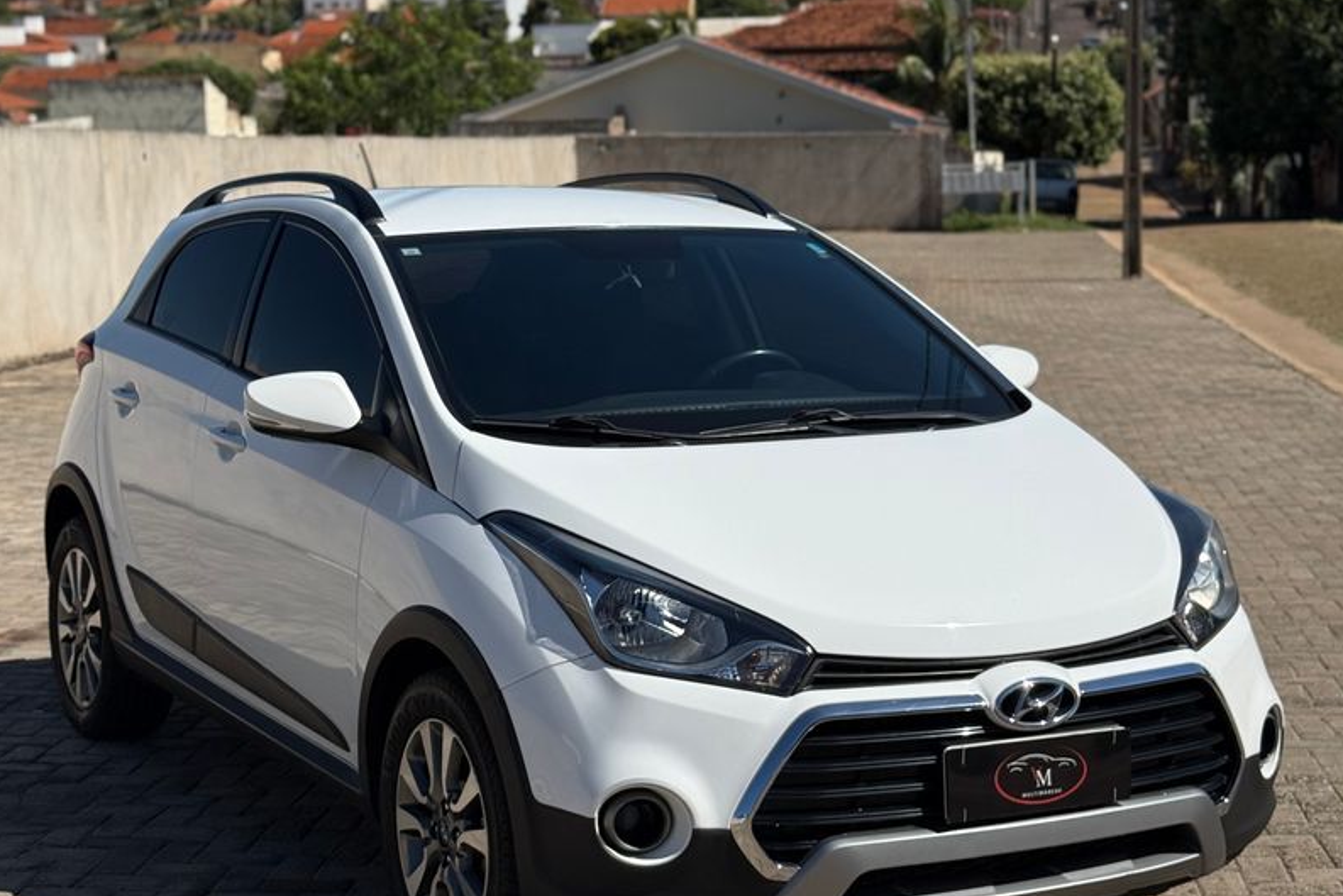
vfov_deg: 26.5
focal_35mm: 51
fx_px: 1903
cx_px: 679
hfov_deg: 38.9
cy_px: 506
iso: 50
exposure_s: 1/11364
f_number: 1.78
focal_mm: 6.76
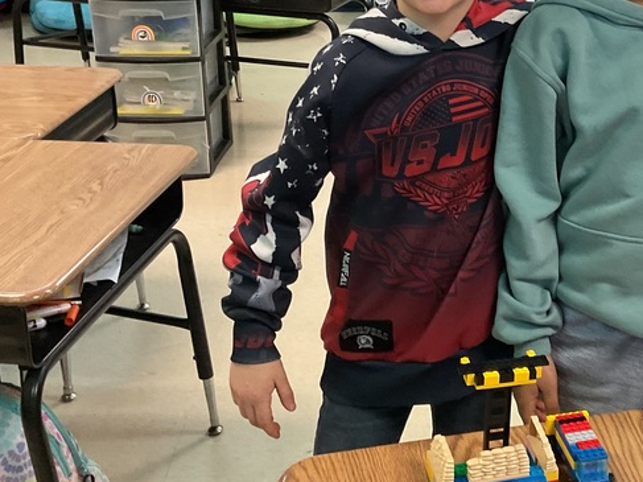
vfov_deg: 23.7
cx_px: 551
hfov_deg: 30.6
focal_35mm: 61
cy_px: 106
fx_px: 1133
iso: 125
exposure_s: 1/60
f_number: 1.8
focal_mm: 3
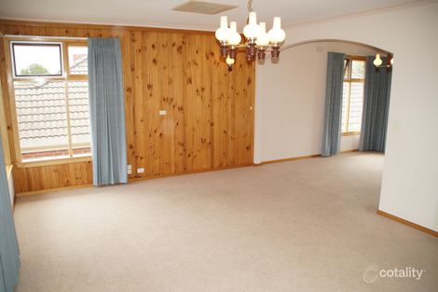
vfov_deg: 47.9
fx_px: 328
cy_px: 146
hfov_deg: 67.4
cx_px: 219
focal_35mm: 27
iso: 160
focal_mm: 18
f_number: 4
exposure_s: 1/160
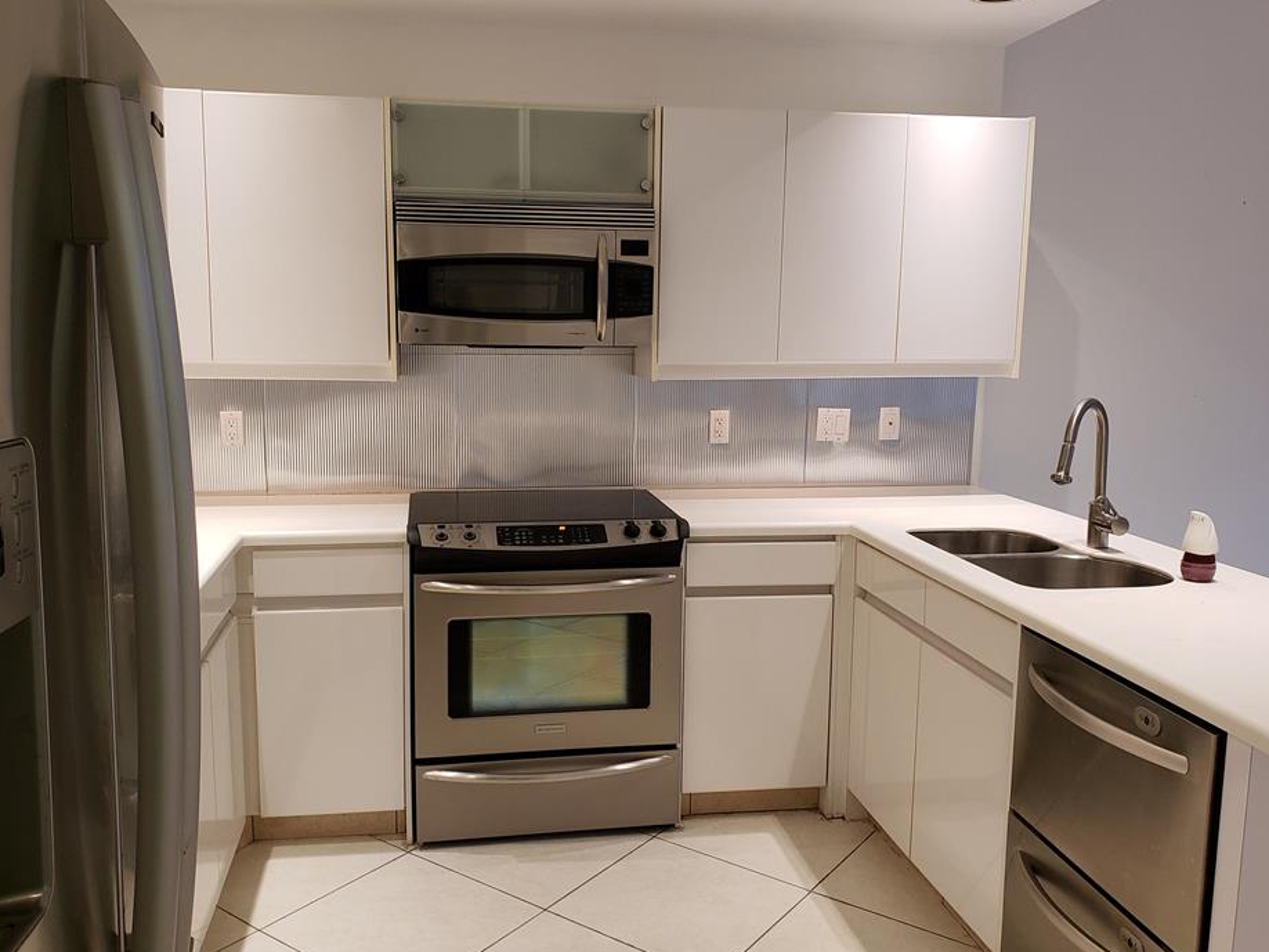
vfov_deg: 48.2
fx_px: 1063
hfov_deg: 61.6
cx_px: 596
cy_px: 471
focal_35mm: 29
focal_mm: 4.3
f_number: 2.4
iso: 160
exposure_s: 1/60
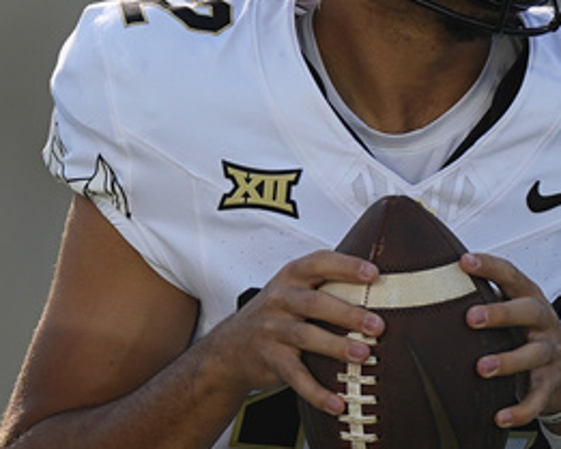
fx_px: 55078
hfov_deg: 0.6
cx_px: 256
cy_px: 177
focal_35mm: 3316
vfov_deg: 0.5
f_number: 4
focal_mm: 600
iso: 200
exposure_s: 1/1000
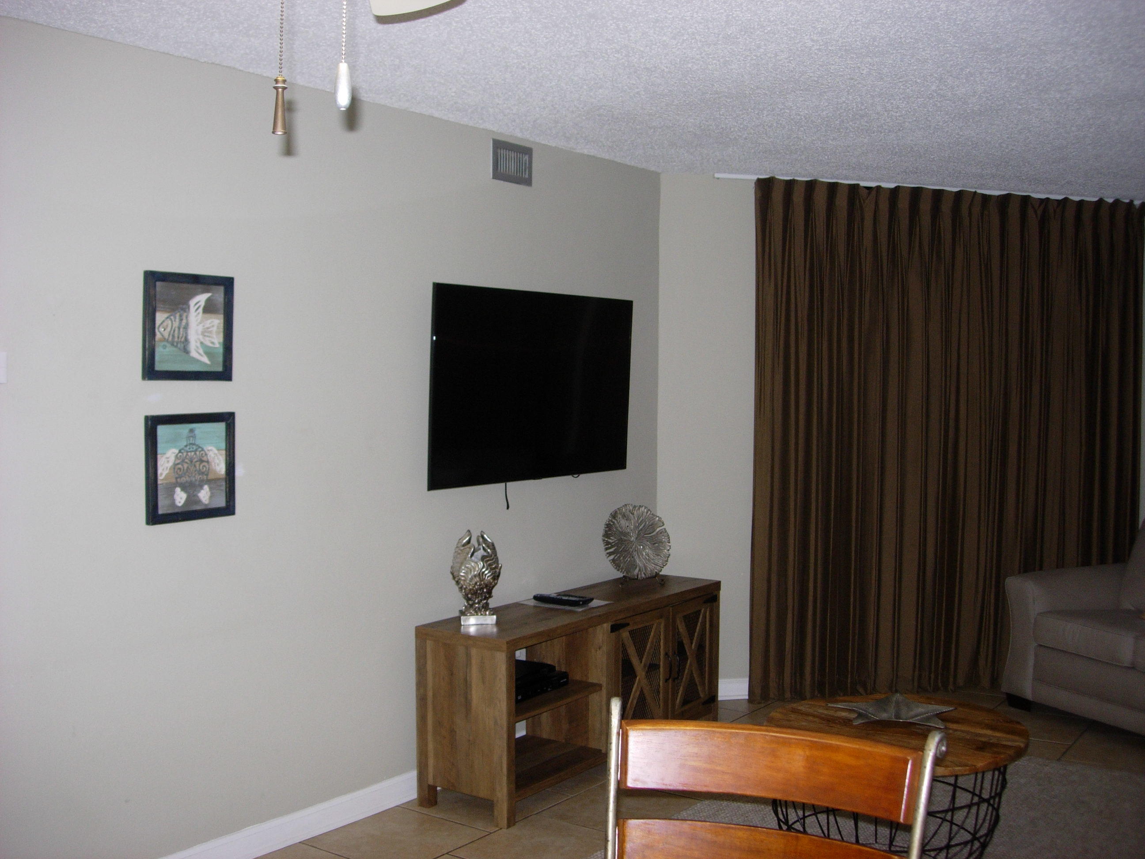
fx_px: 1257
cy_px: 430
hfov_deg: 49.0
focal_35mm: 38
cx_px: 572
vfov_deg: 37.7
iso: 79
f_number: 2.8
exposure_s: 1/64
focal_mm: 7.8
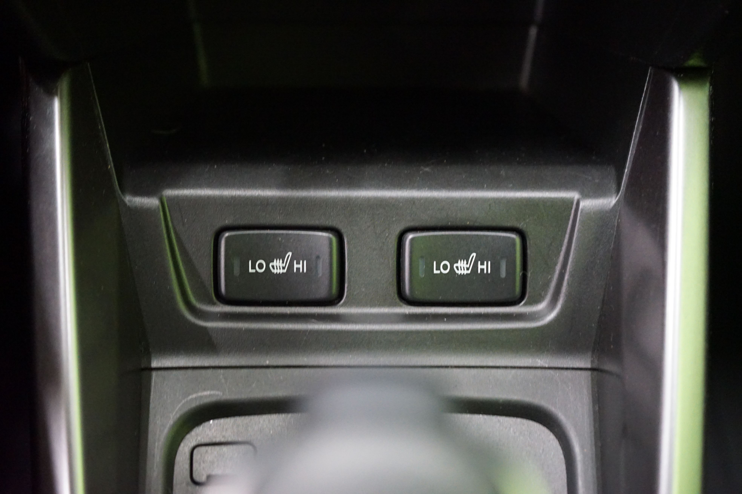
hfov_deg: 41.1
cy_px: 247
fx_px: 989
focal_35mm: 48
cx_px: 371
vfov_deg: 28.1
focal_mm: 48
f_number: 4.5
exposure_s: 1/6
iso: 6400
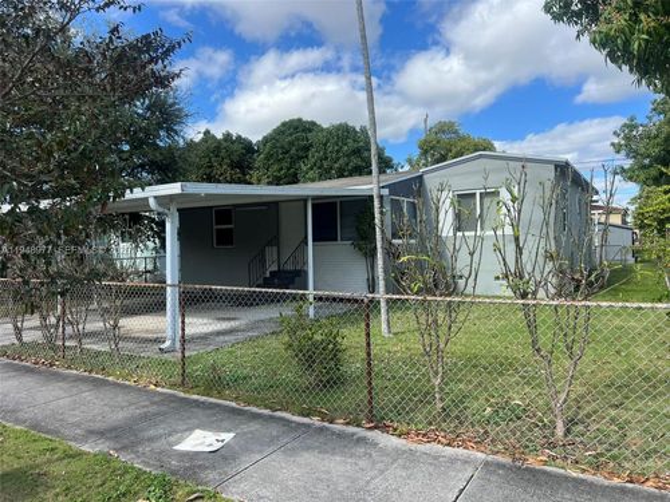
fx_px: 503
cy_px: 251
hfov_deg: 67.3
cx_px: 335
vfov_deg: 53.1
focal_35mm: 26
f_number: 1.5
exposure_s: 1/2632
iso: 50
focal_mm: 5.7
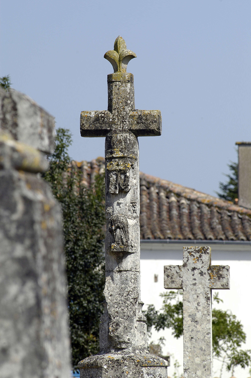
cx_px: 126
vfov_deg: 6.9
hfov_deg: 4.6
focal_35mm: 300
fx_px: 3143
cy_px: 189
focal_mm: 200
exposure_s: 1/500
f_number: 8
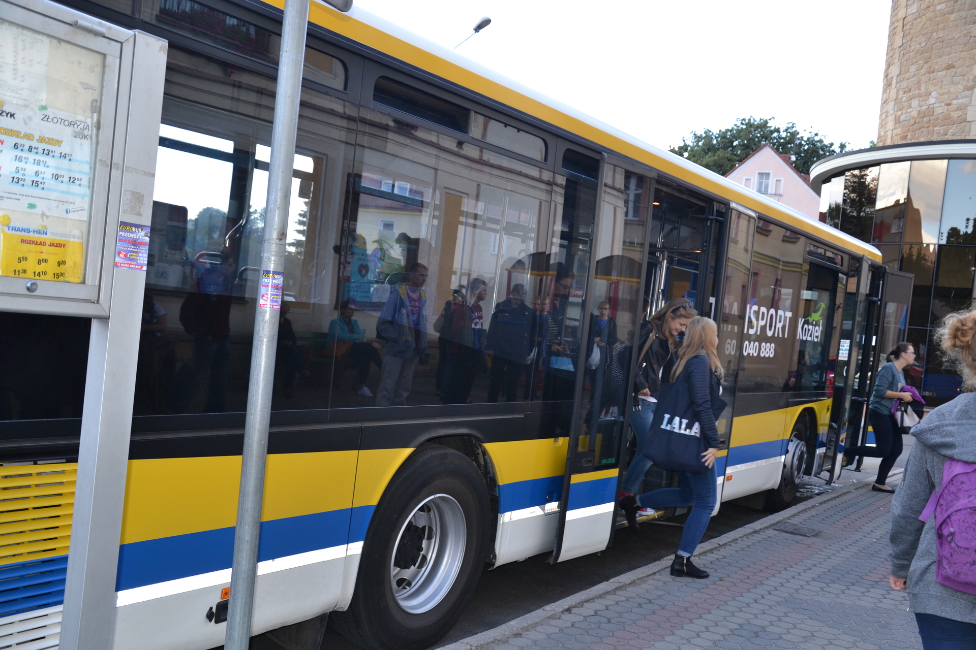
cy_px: 325
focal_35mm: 36
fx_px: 976
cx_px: 488
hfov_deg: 53.1
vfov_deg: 36.9
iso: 180
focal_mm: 24
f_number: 4
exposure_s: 1/125
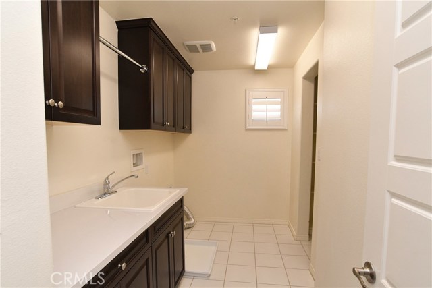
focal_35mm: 20
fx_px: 234
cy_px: 144
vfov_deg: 63.2
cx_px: 216
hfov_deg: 85.4
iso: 800
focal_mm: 13
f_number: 7.1
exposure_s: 1/125
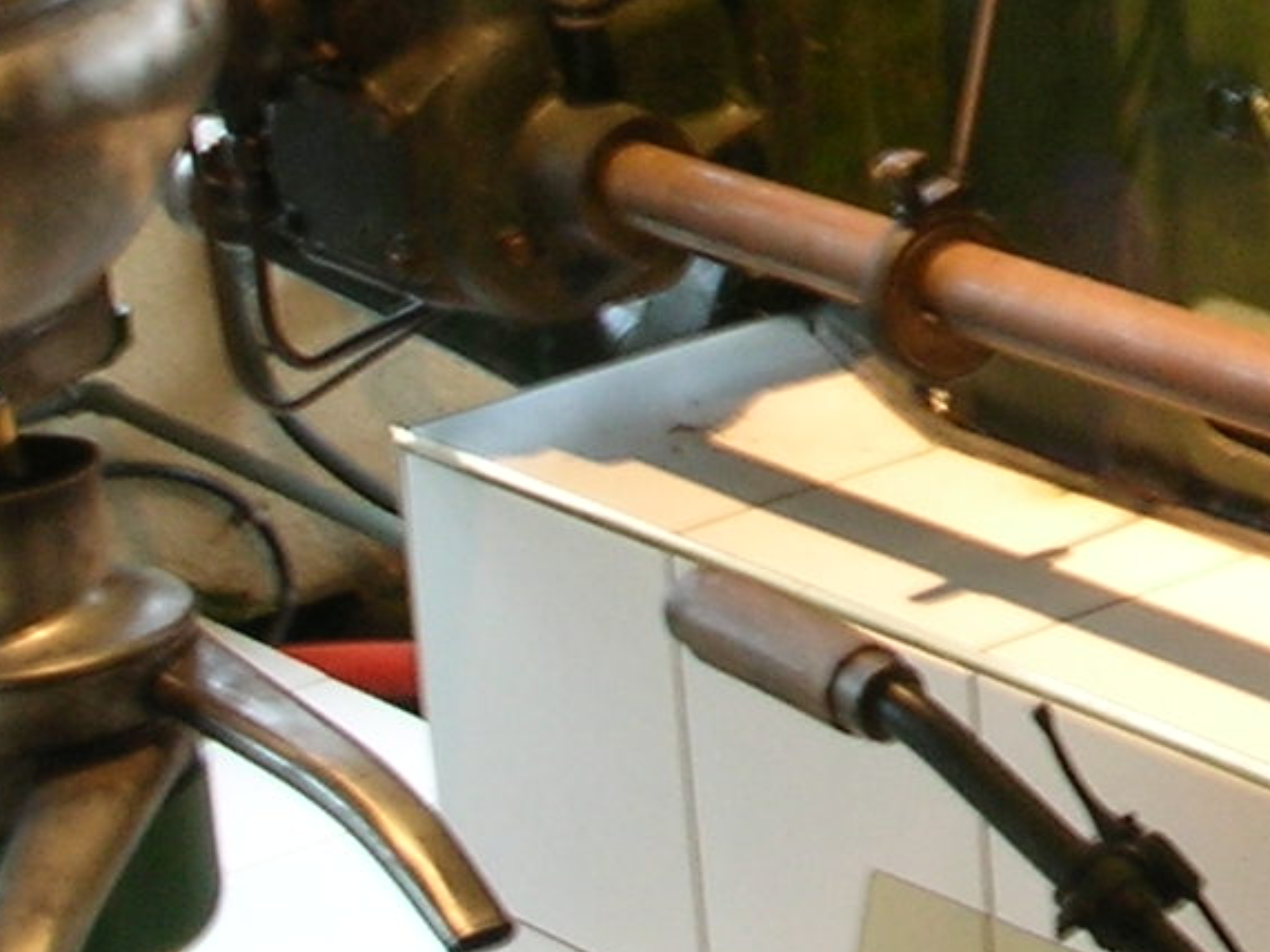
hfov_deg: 12.1
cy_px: -27
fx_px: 5832
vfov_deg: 9.3
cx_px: 1570
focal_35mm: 159
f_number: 3
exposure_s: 1/3.9
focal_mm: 5.8
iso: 53
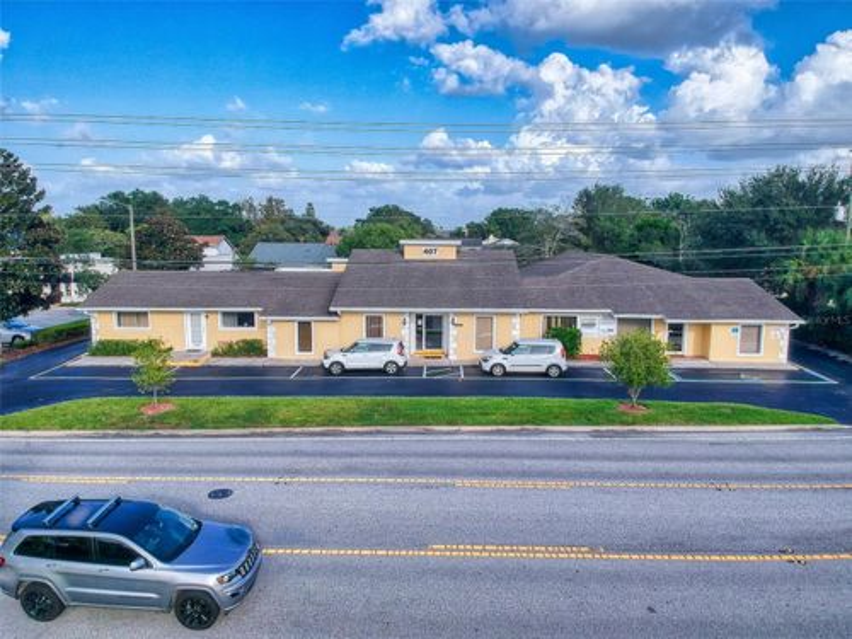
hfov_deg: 69.4
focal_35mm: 25
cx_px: 426
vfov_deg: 54.9
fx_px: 615
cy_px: 320
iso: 100
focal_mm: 4.49
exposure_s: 1/1600
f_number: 2.6
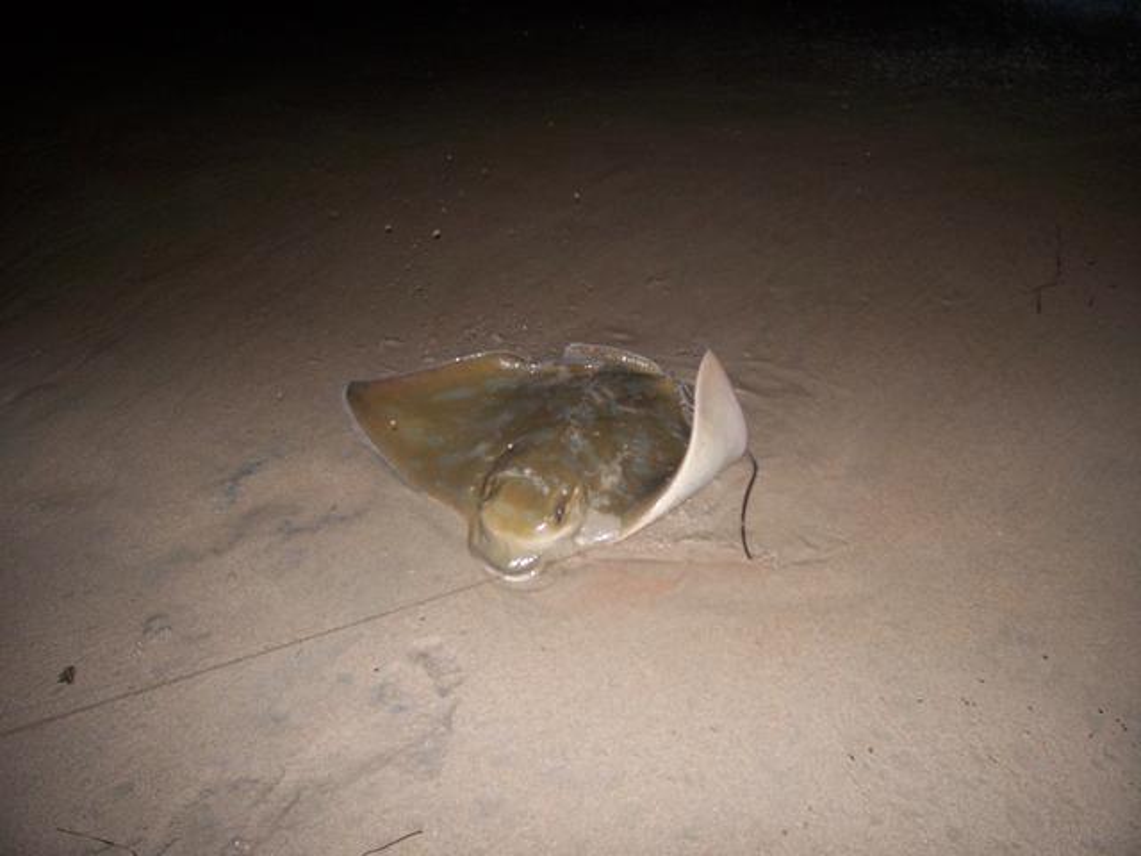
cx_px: 570
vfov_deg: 41.8
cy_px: 428
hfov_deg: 54.0
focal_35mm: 34
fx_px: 1121
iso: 125
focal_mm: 5.6
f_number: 2.7
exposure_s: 1/60
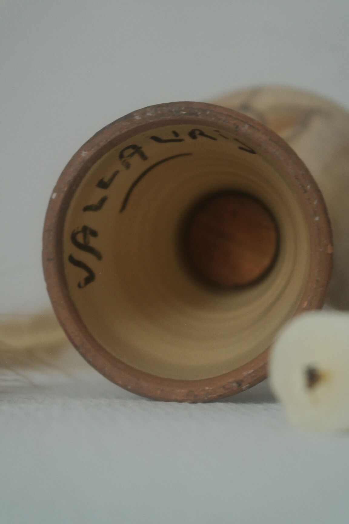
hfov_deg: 17.7
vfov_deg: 26.3
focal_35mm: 77
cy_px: 262
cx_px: 174
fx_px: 1120
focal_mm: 50
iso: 800
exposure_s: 1/30
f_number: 5.6
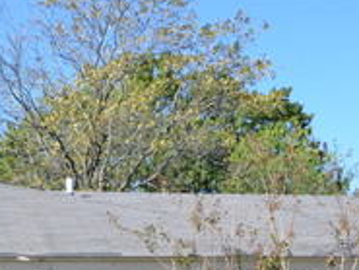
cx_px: -17
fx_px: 982
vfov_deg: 15.4
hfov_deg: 19.9
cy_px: 258
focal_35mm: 95
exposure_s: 1/250
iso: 200
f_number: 8
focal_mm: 19
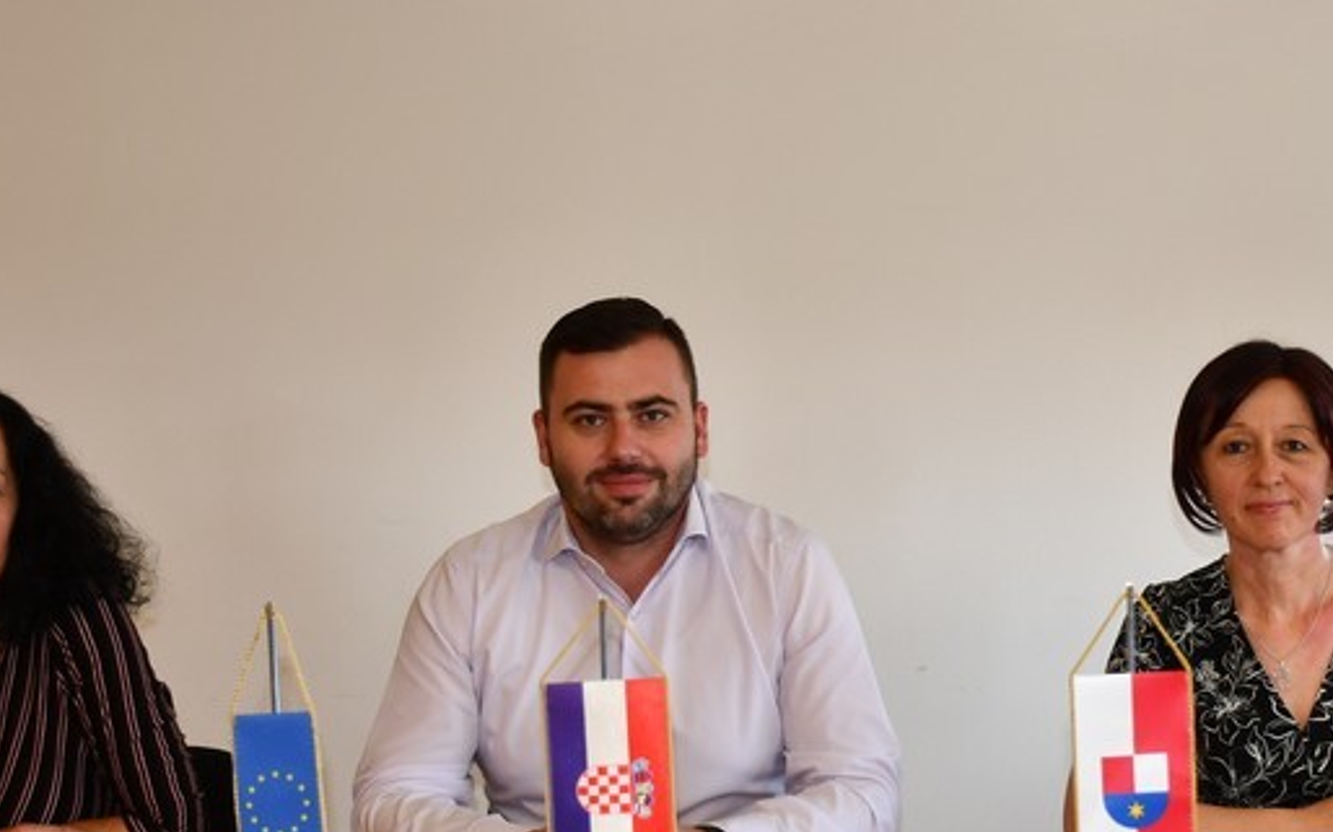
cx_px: 918
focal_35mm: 67
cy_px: 522
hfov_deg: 30.3
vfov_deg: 19.4
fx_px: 2433
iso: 400
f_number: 3.5
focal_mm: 22
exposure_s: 1/125
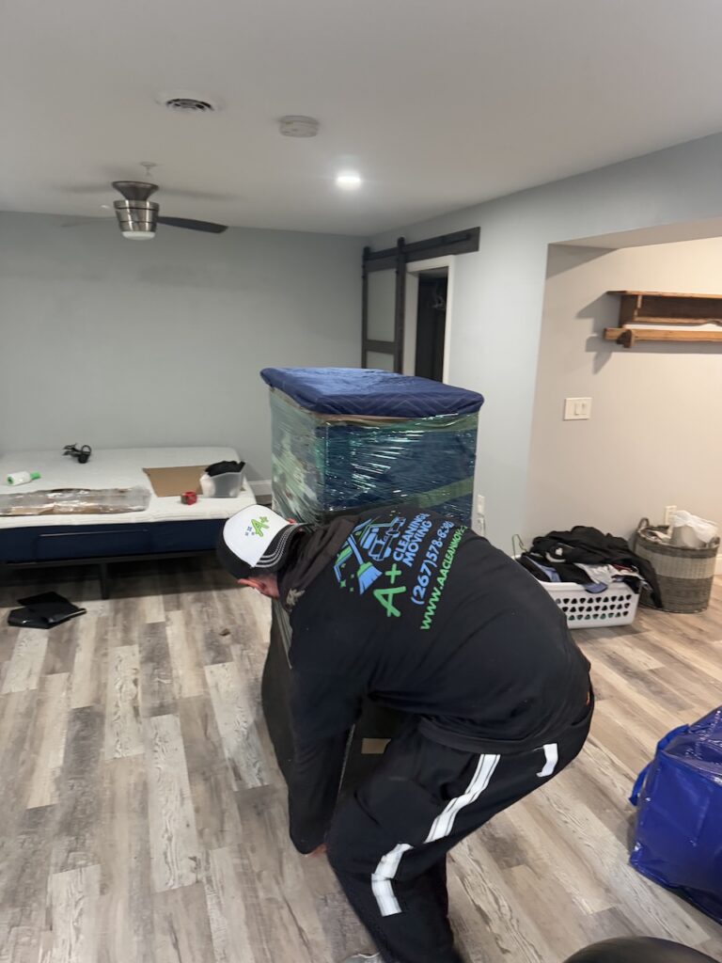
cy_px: 482
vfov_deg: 71.6
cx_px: 361
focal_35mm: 24
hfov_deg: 56.8
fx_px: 667
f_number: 1.78
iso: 640
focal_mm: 6.76
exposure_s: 1/60
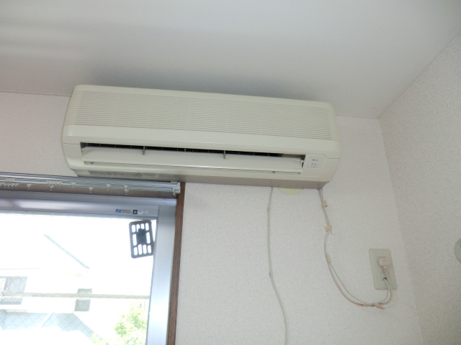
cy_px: 172
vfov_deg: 56.8
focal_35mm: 24
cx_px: 230
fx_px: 320
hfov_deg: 71.6
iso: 160
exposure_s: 1/60
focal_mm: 4.3
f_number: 3.2
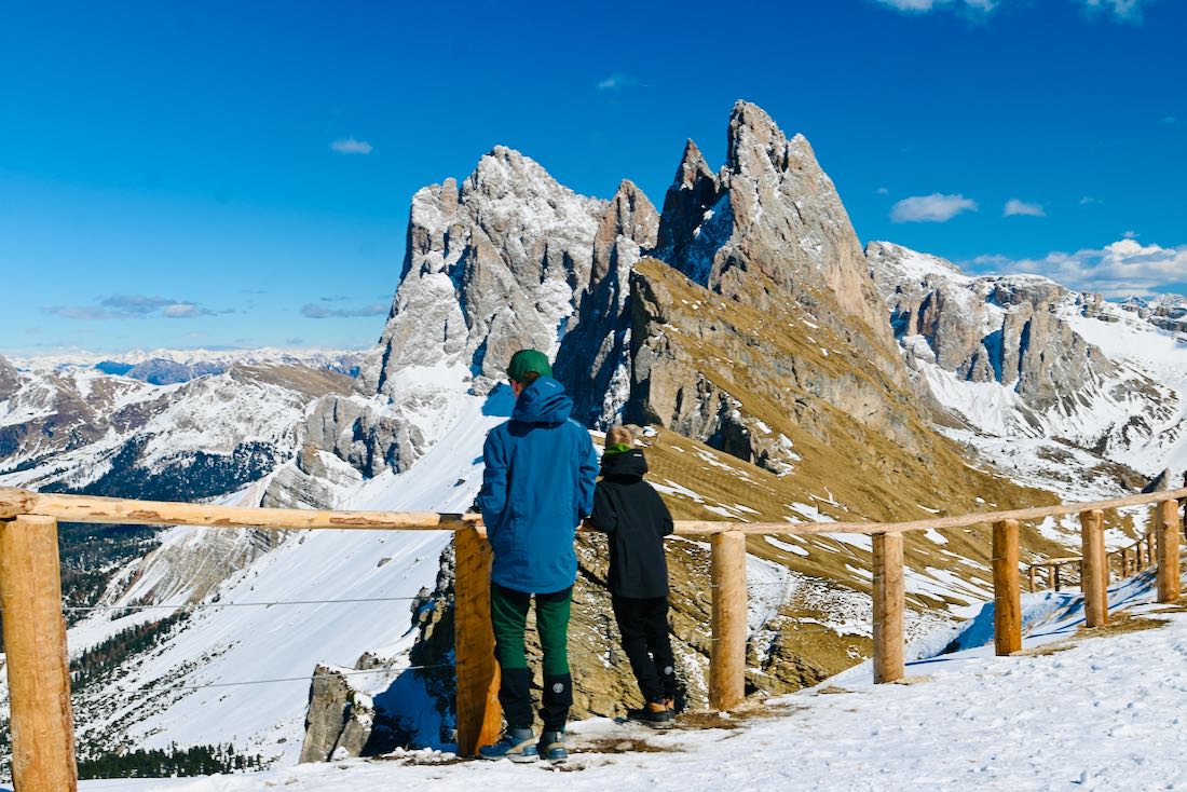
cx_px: 594
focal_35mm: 36
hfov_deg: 53.1
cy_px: 396
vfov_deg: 36.9
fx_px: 1187
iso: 100
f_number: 7.1
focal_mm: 24
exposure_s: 1/400
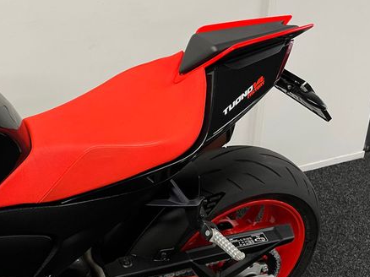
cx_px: 131
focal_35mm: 38
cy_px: 79
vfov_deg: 37.0
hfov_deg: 48.4
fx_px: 406
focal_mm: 5.1
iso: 80
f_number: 1.6
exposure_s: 1/50
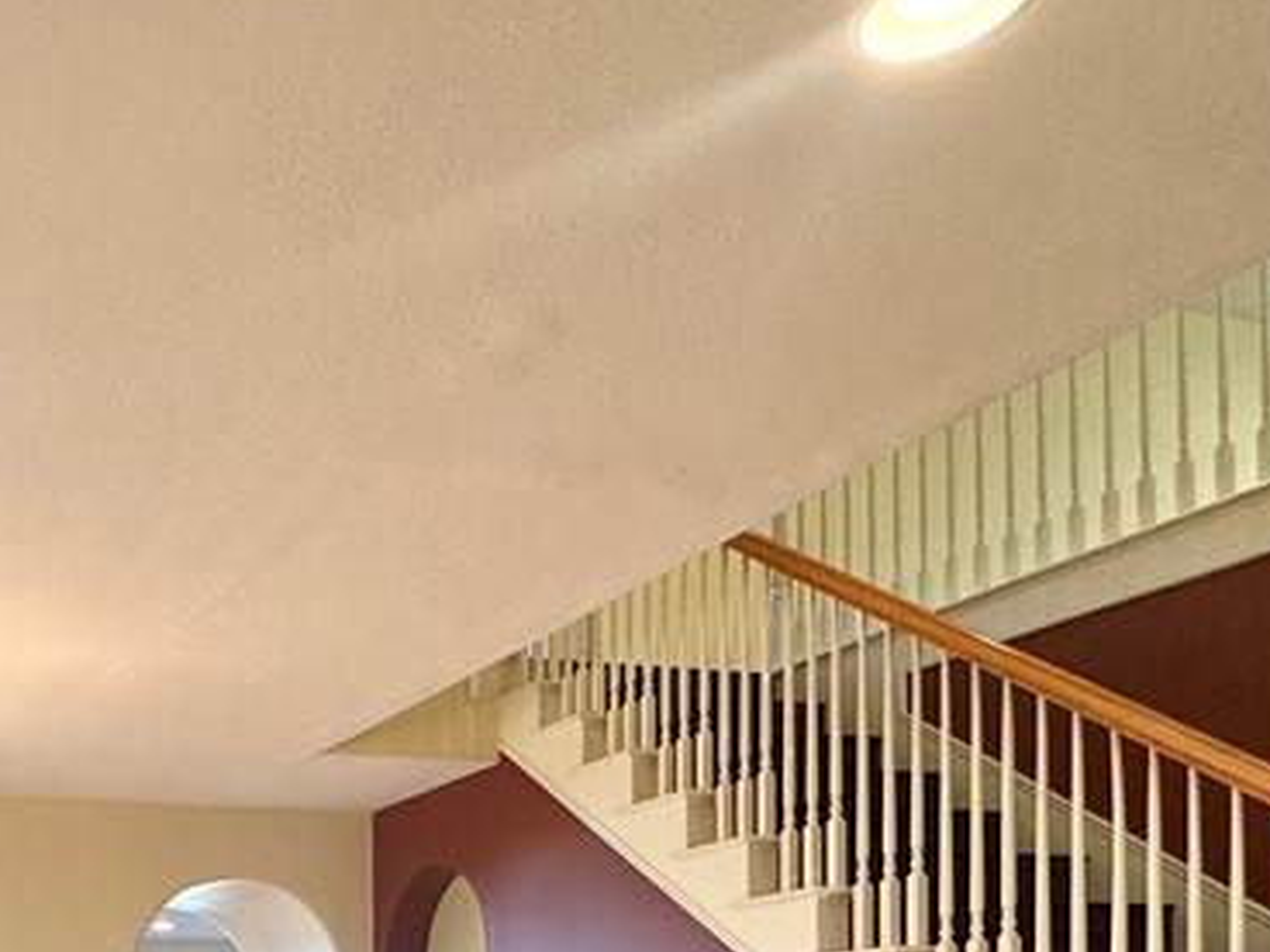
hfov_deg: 41.5
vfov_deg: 32.1
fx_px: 1431
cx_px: -3
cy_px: 1069
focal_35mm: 39
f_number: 2.2
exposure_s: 1/120
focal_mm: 2.22
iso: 160
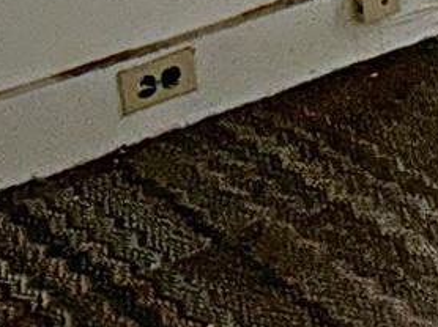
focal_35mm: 177
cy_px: -627
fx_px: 2238
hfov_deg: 9.9
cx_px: 1026
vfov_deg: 7.4
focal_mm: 6.76
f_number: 1.78
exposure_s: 1/37
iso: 50
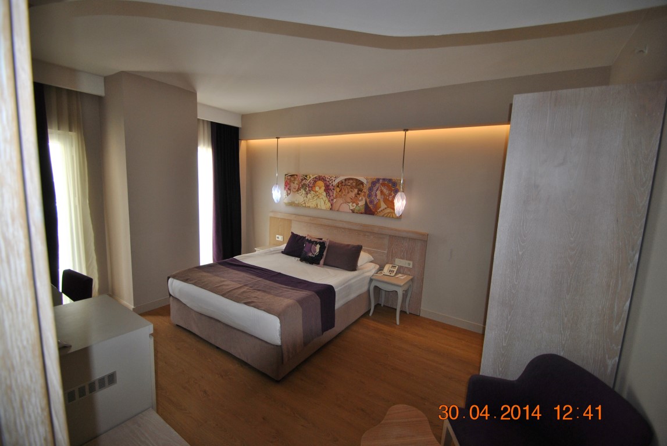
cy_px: 223
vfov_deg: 77.5
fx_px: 278
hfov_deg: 100.3
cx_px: 334
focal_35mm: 15
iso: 200
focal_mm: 10
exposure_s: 1/60
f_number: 3.5
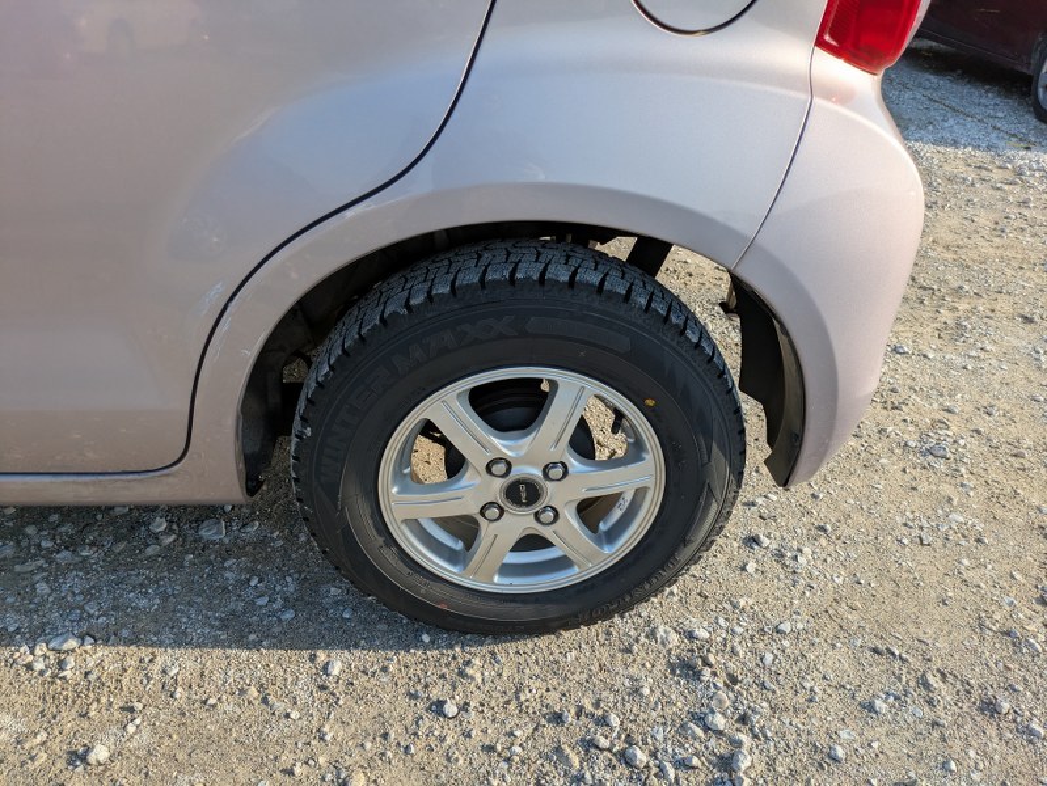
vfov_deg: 54.9
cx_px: 524
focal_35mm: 25
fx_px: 756
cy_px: 393
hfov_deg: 69.4
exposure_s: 1/1292
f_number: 1.89
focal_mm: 5.43
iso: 53
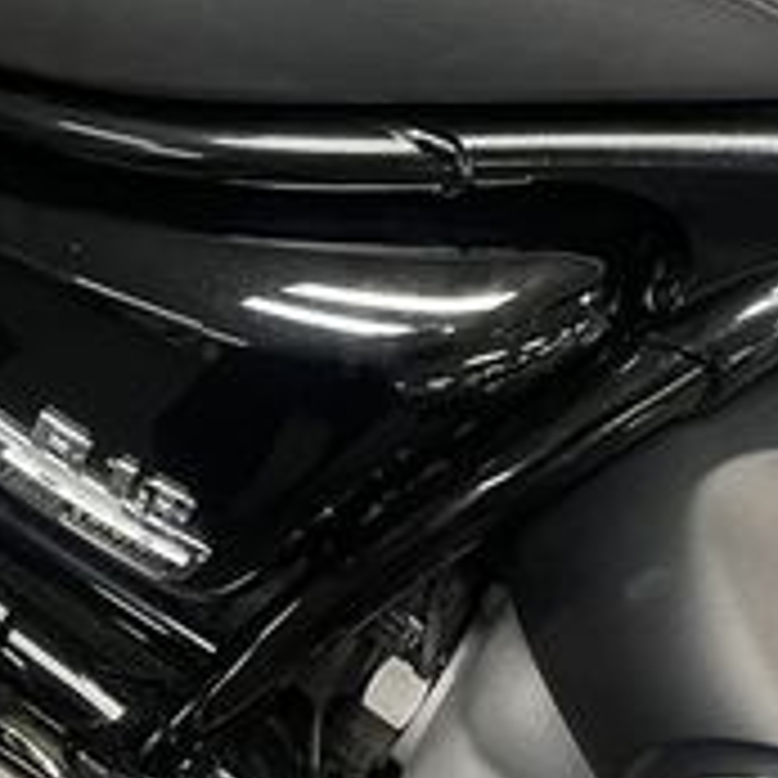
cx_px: -13
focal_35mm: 85
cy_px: -121
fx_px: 2161
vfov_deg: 19.4
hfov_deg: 19.8
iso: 160
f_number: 1.6
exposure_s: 1/50
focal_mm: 5.1
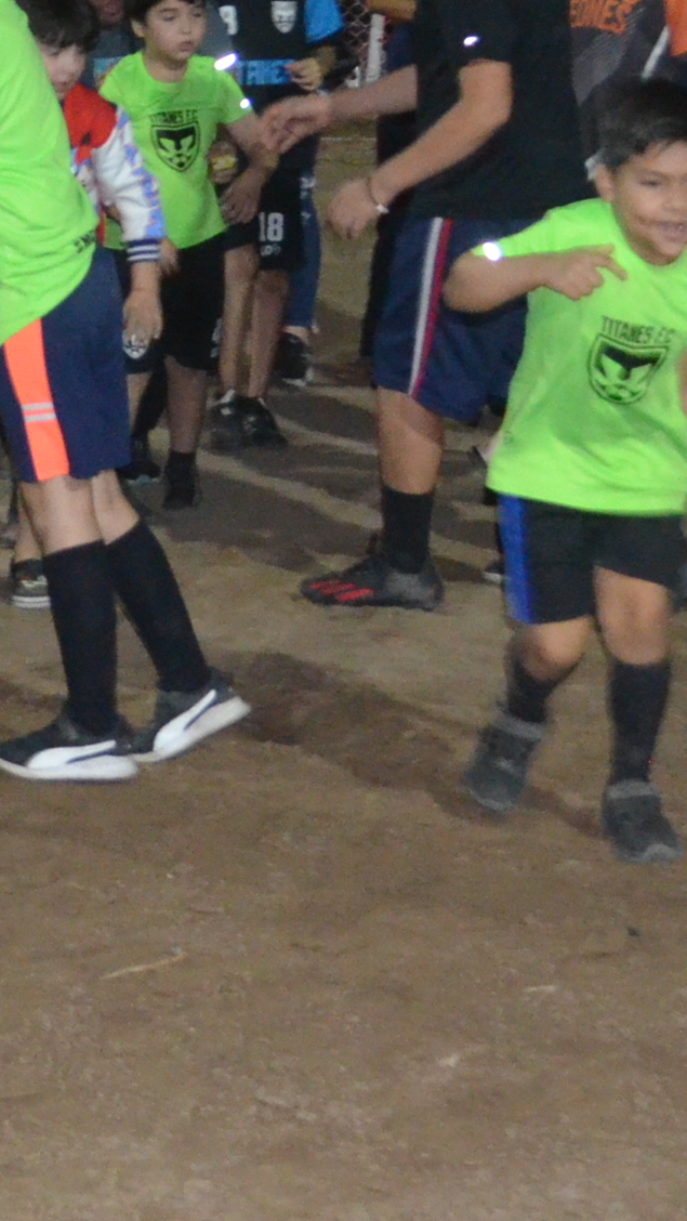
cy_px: 213
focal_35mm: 113
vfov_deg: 18.7
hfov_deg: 10.4
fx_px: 3657
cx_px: -261
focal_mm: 22
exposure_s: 1/60
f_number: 4
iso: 3200
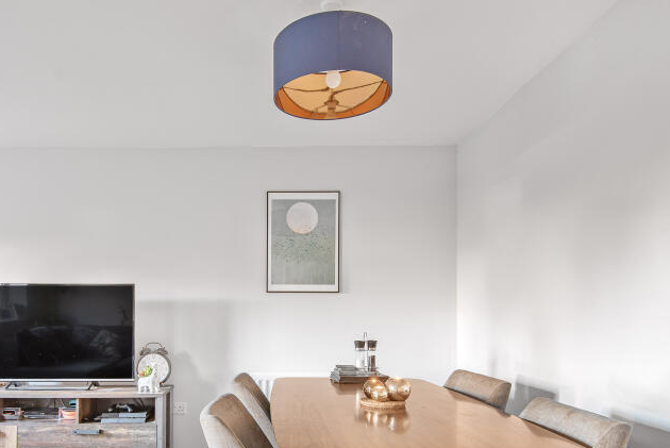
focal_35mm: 26
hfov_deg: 68.0
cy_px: 339
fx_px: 484
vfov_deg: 47.6
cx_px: 242
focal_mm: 16
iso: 250
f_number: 7.1
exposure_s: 1/2
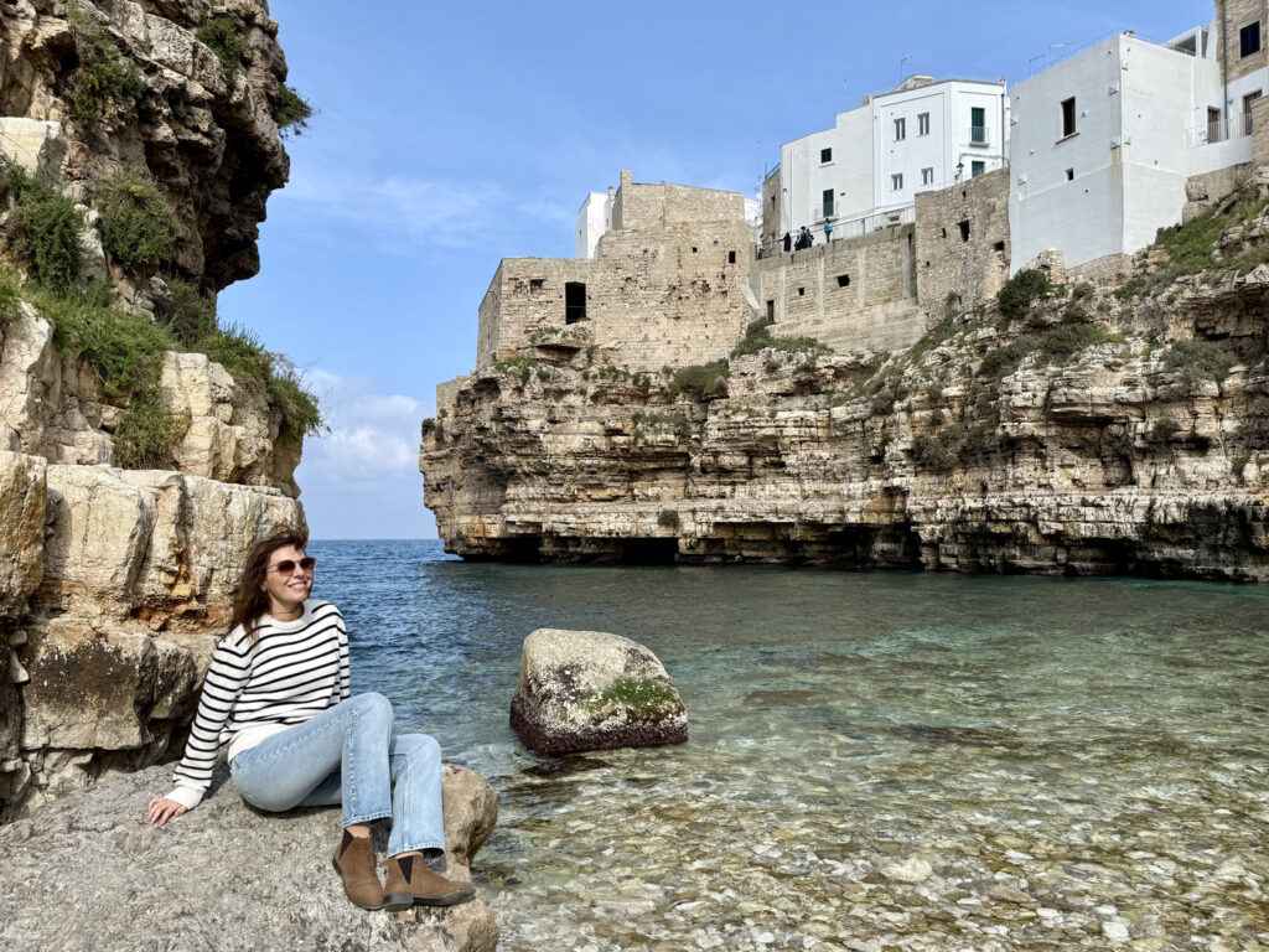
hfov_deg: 71.6
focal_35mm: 24
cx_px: 634
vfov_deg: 56.8
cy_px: 476
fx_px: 880
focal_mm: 6.76
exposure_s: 1/3584
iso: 80
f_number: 1.78
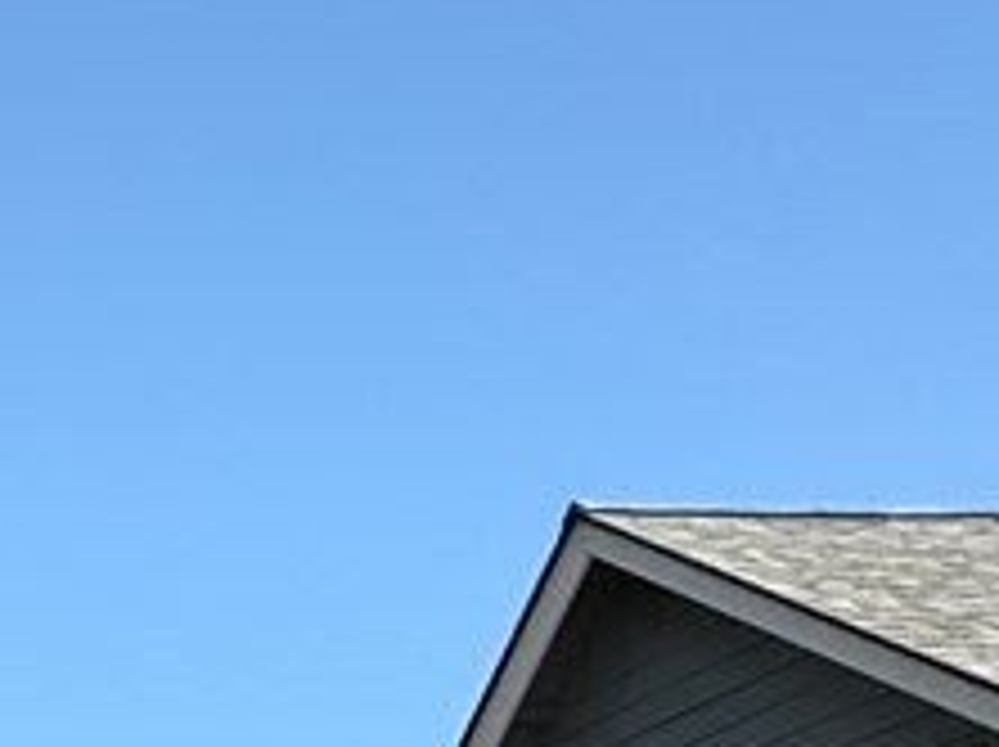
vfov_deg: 14.0
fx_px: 2912
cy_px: 990
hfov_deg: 13.9
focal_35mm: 101
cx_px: -1368
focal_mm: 2.22
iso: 50
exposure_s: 1/1235
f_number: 2.2
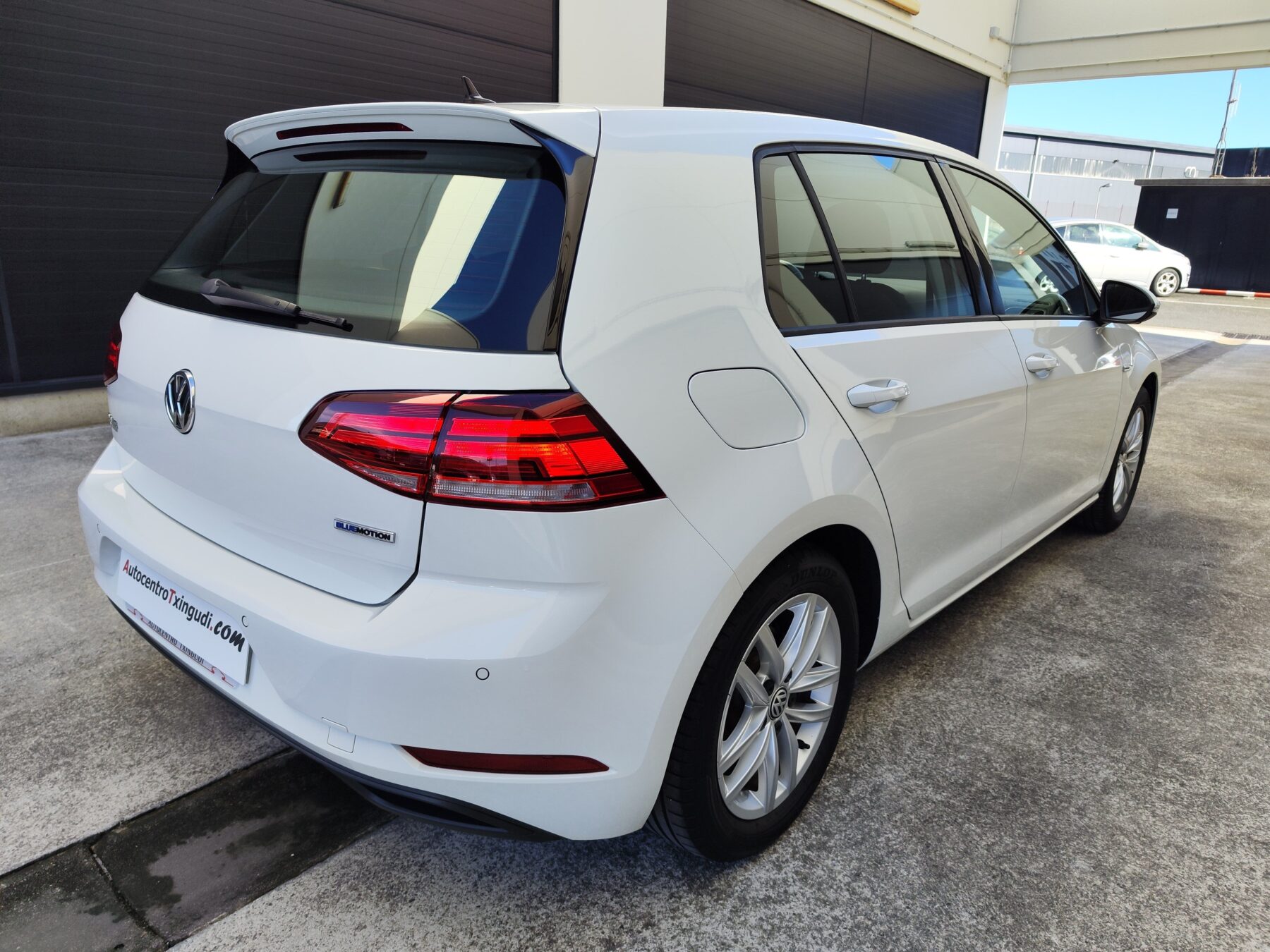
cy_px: 476
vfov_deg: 58.9
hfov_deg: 73.9
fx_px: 844
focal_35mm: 23
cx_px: 635
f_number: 1.69
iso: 50
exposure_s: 1/319
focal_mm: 7.01
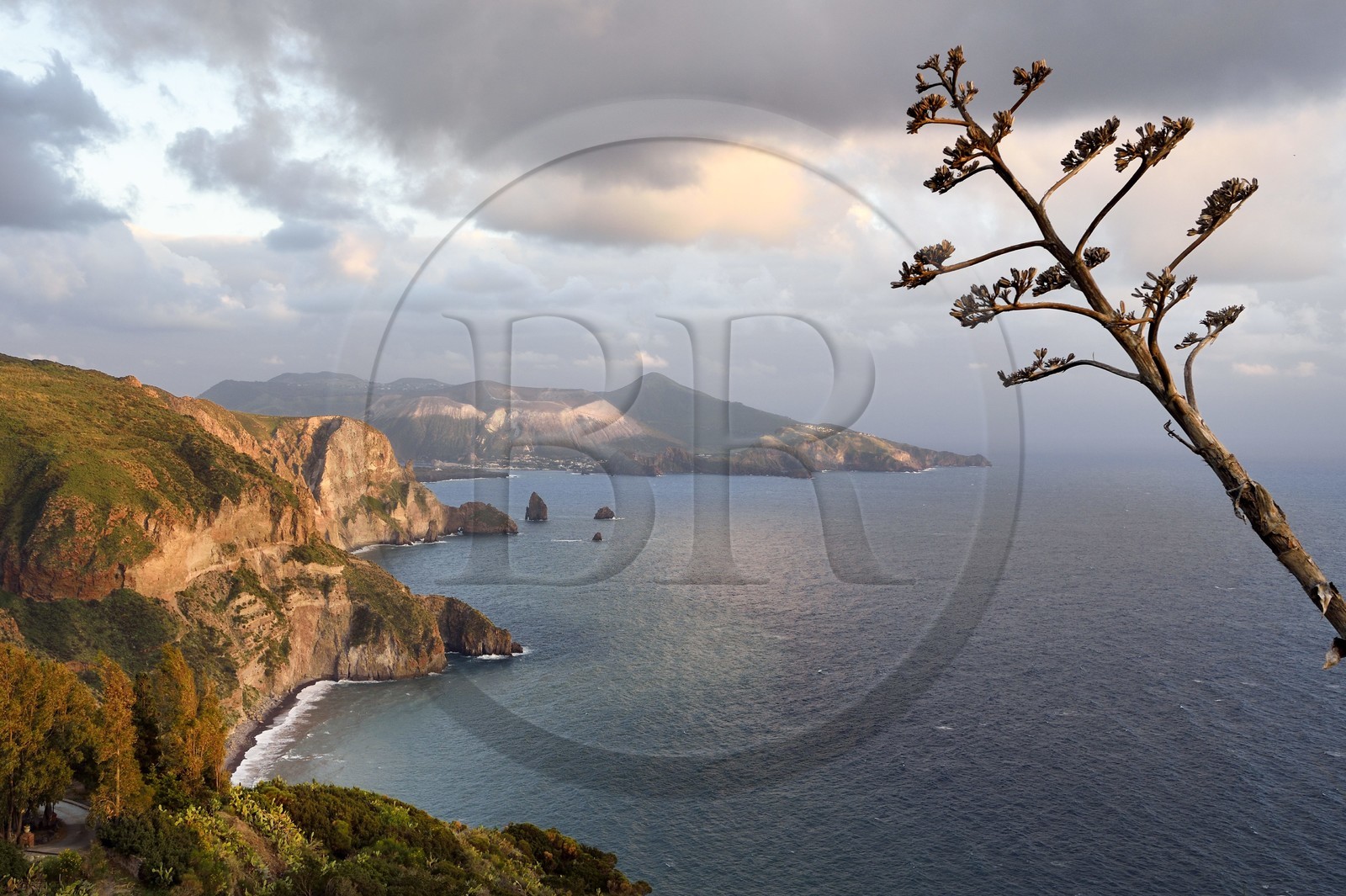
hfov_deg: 48.5
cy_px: 448
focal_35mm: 40
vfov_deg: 33.4
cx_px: 673
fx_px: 1495
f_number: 9
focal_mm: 40
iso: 400
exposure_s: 1/125
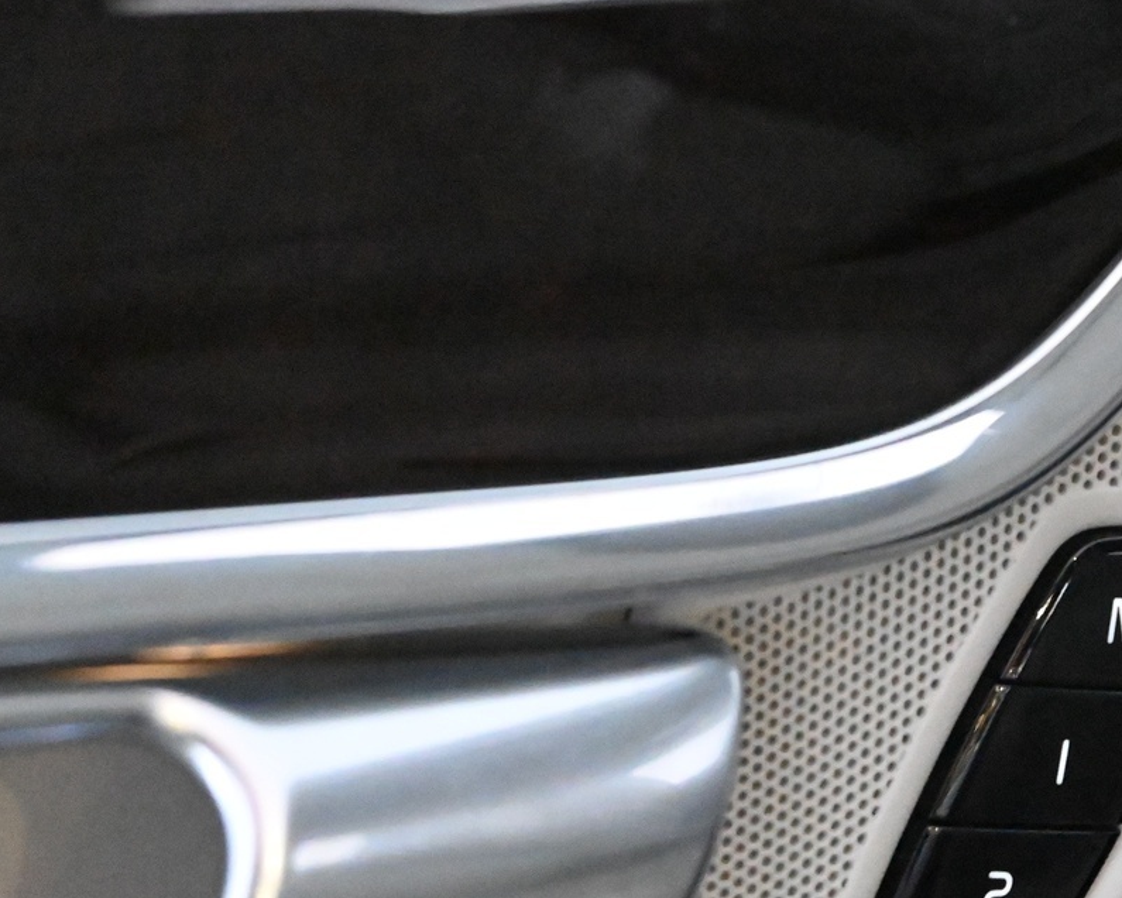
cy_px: 737
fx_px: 4383
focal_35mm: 132
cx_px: 1005
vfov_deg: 11.6
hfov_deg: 14.4
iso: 20000
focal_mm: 46
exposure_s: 1/80
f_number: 6
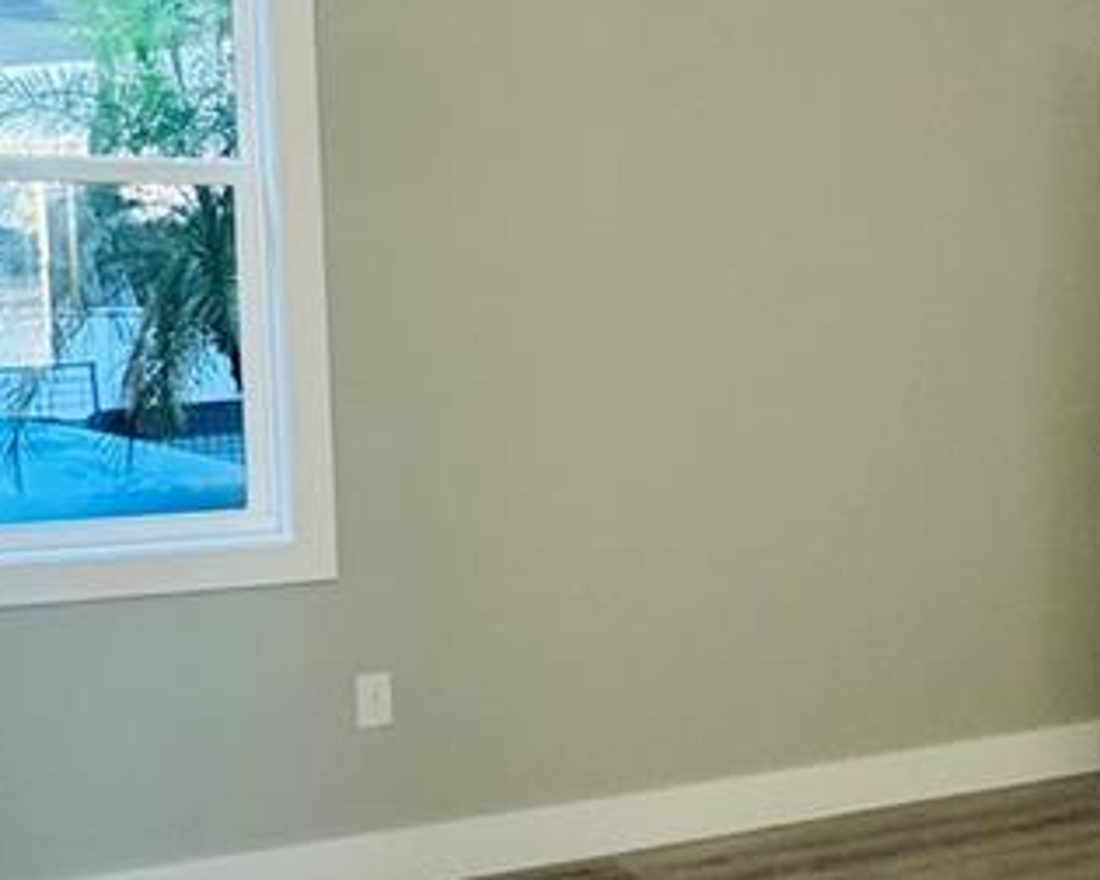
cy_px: 492
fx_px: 1693
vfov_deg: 29.1
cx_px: 821
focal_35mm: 52
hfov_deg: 35.2
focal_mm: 2.22
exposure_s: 1/99
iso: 250
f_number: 2.2
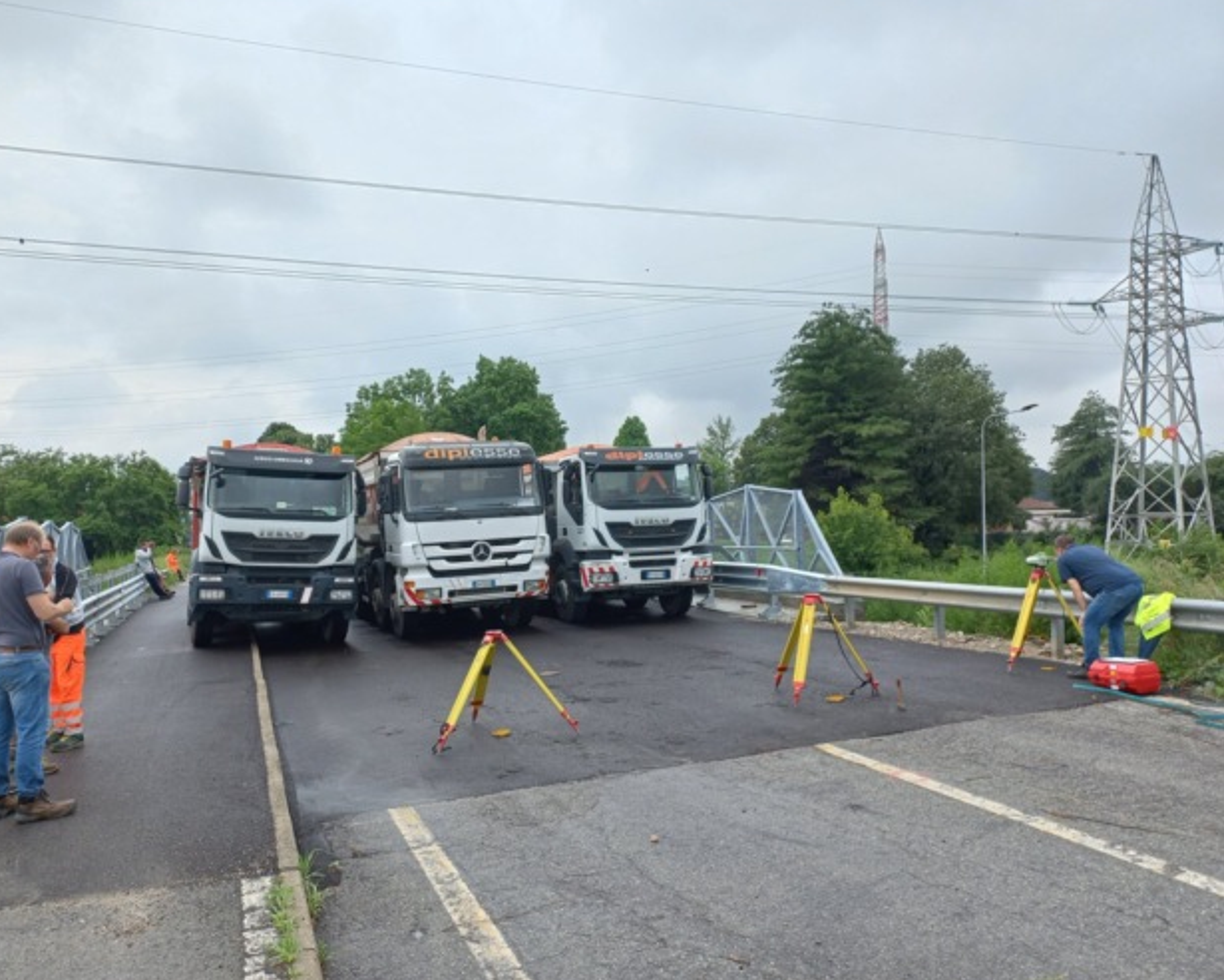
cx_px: 555
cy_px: 482
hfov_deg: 63.9
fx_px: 978
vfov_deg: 53.2
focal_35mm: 27
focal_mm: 4.6
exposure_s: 1/385
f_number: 1.8
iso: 25
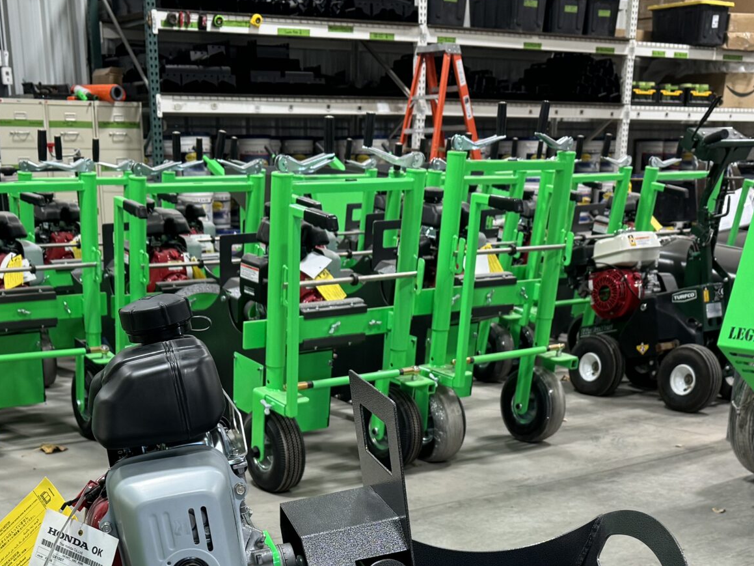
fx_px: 1154
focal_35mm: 53
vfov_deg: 25.6
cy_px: 616
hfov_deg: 36.1
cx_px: 320
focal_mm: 6.76
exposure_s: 1/60
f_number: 1.78
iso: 125
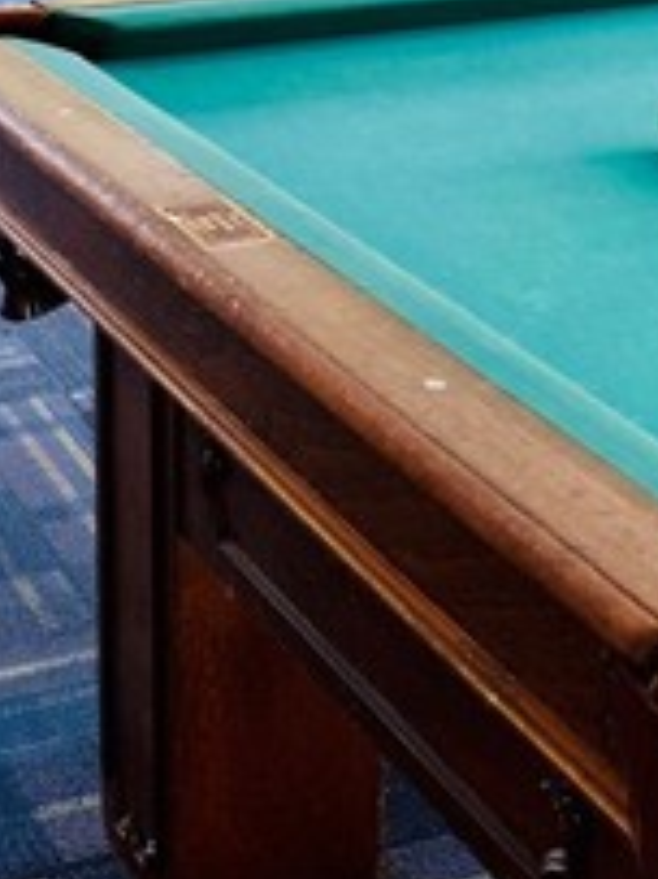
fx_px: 2080
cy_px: -74
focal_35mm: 82
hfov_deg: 17.9
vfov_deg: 22.6
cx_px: 238
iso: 80
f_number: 1.8
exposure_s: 1/121
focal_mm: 4.25
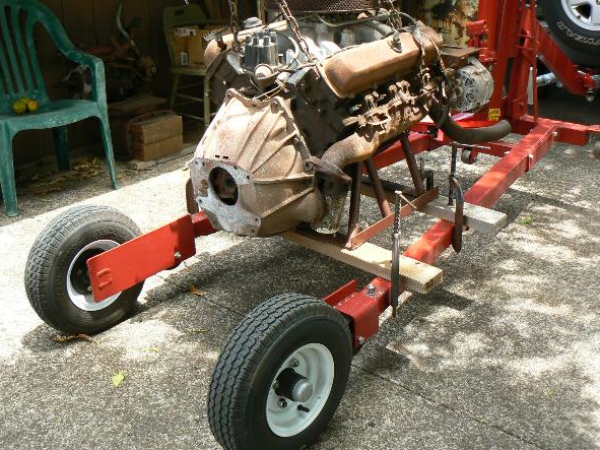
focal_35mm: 39
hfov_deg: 47.9
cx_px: 288
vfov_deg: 36.8
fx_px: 676
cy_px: 211
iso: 80
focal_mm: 6
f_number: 4
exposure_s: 1/125
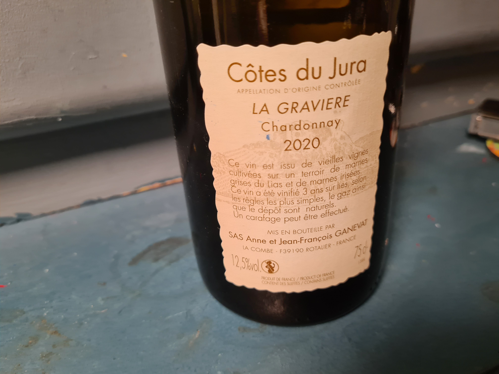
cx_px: 250
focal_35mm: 26
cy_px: 187
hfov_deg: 67.3
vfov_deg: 53.1
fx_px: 375
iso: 250
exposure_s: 1/50
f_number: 1.8
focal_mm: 5.4
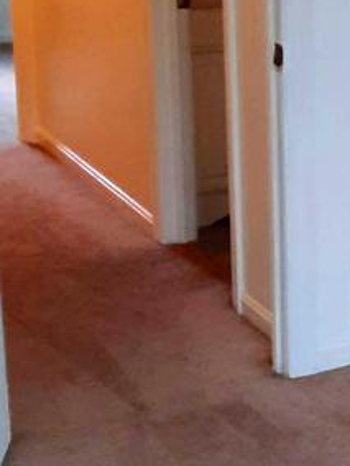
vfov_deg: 20.5
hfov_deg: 13.8
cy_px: 105
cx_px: 639
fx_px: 1281
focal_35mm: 95
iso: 250
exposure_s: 1/60
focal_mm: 4.6
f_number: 2
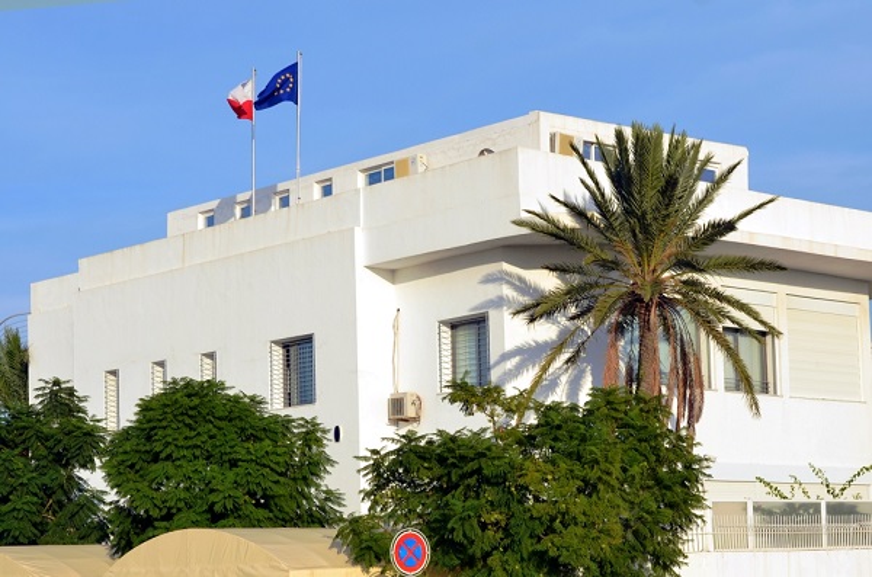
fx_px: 1269
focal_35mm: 52
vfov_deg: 25.6
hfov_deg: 37.9
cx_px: 436
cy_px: 288
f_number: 9
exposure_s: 1/320
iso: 100
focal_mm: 35
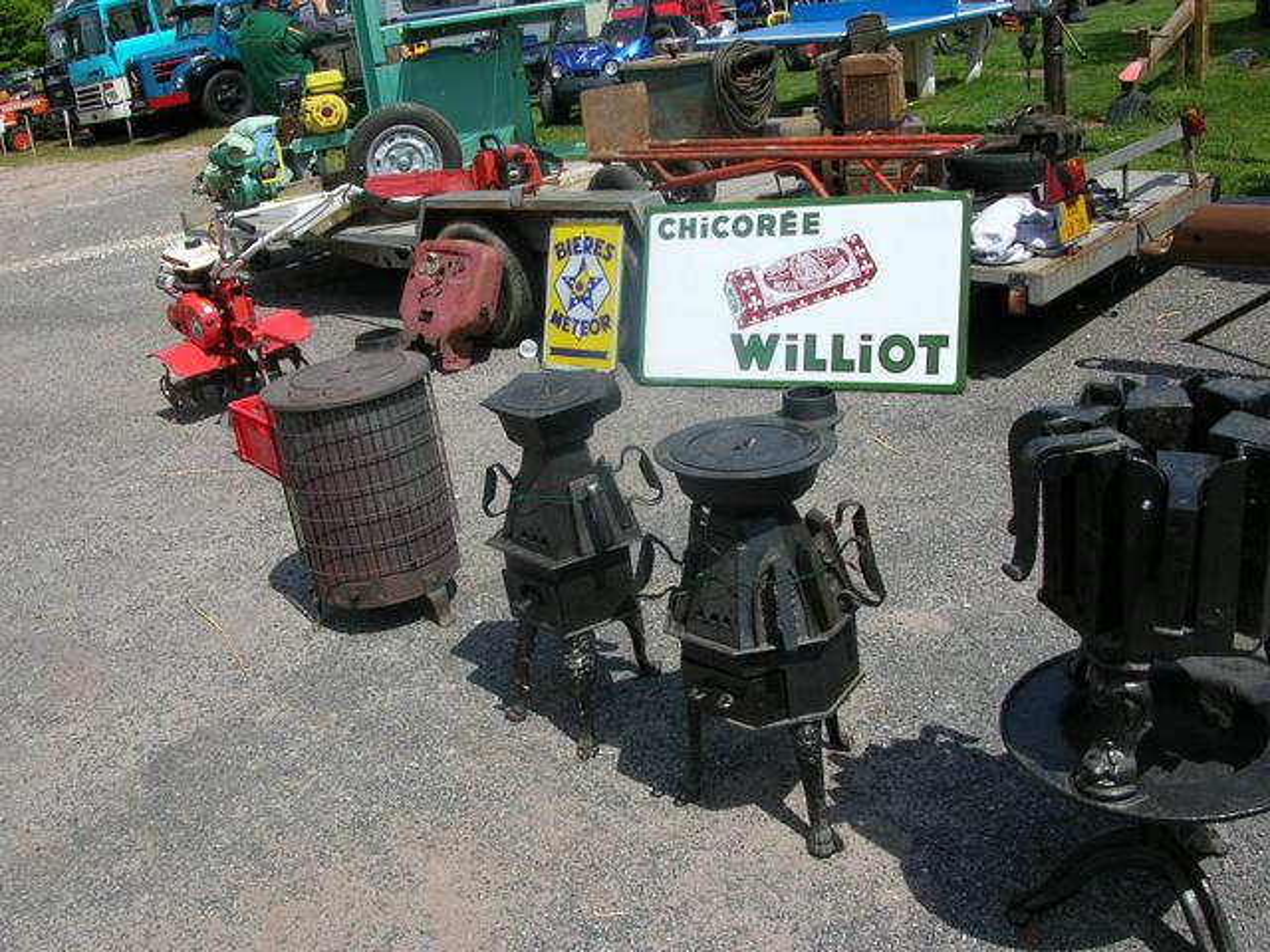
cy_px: 476
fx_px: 1284
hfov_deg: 52.6
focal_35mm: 35
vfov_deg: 40.7
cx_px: 635
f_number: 5.6
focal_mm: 5.8
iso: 50
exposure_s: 1/355
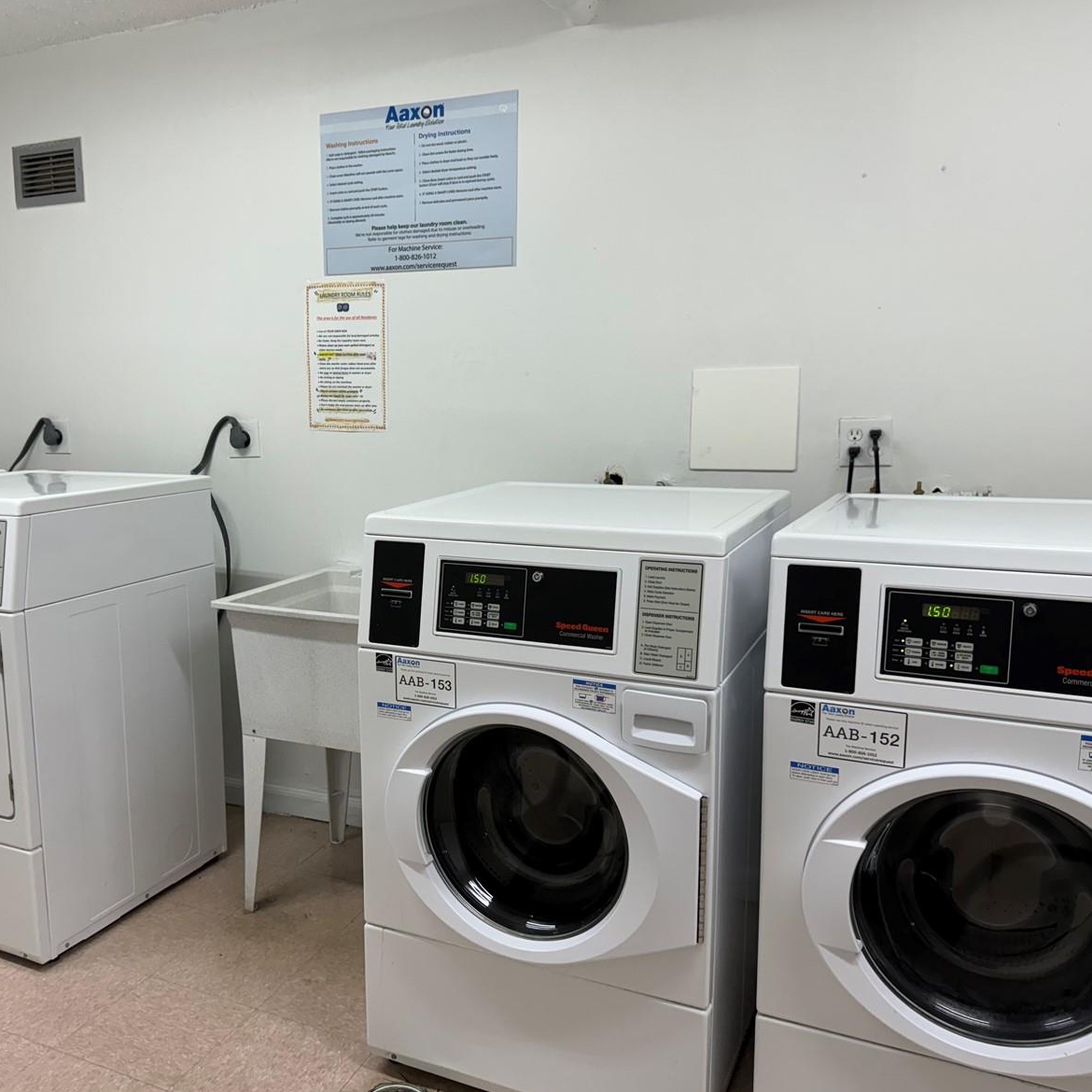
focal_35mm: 29
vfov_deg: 55.6
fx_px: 1035
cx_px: 429
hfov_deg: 55.2
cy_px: 542
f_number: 1.78
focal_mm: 6.76
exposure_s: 1/120
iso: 125
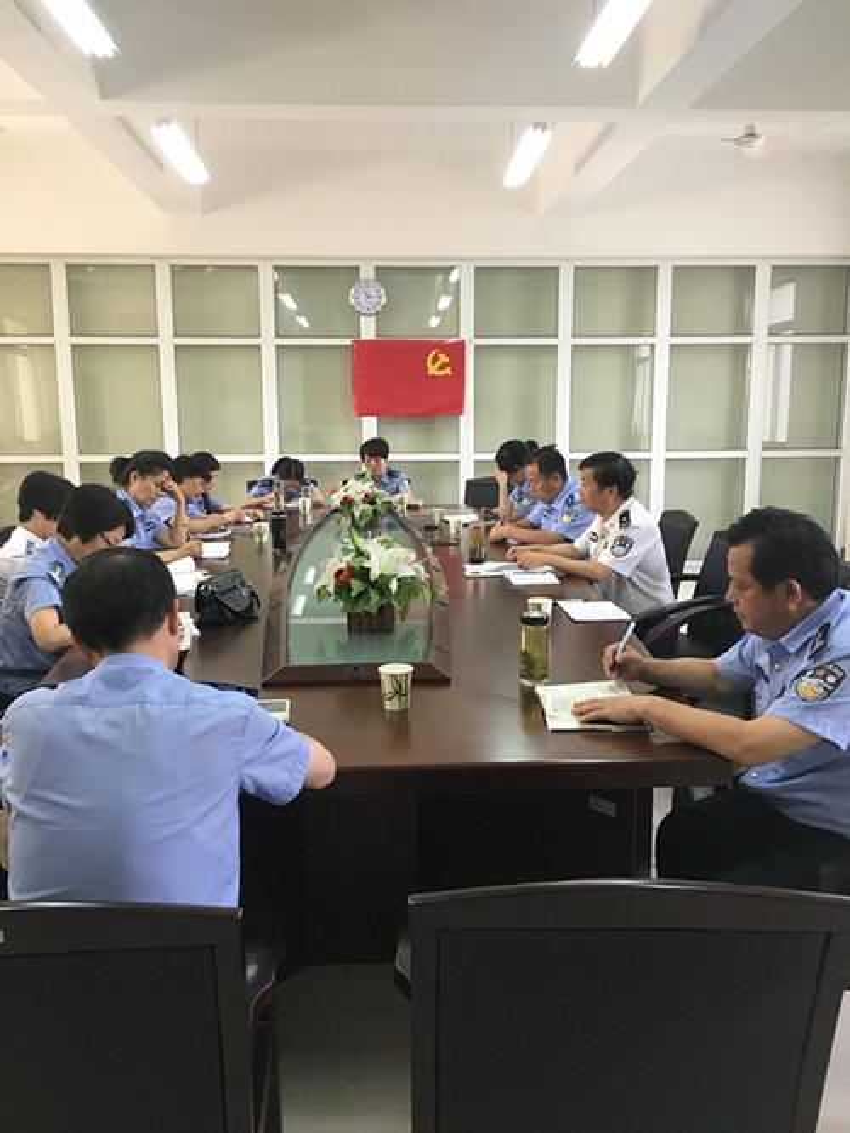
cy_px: 566
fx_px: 949
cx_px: 425
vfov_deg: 61.6
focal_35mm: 29
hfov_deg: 48.3
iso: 64
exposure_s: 1/33
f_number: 2.2
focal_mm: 4.15
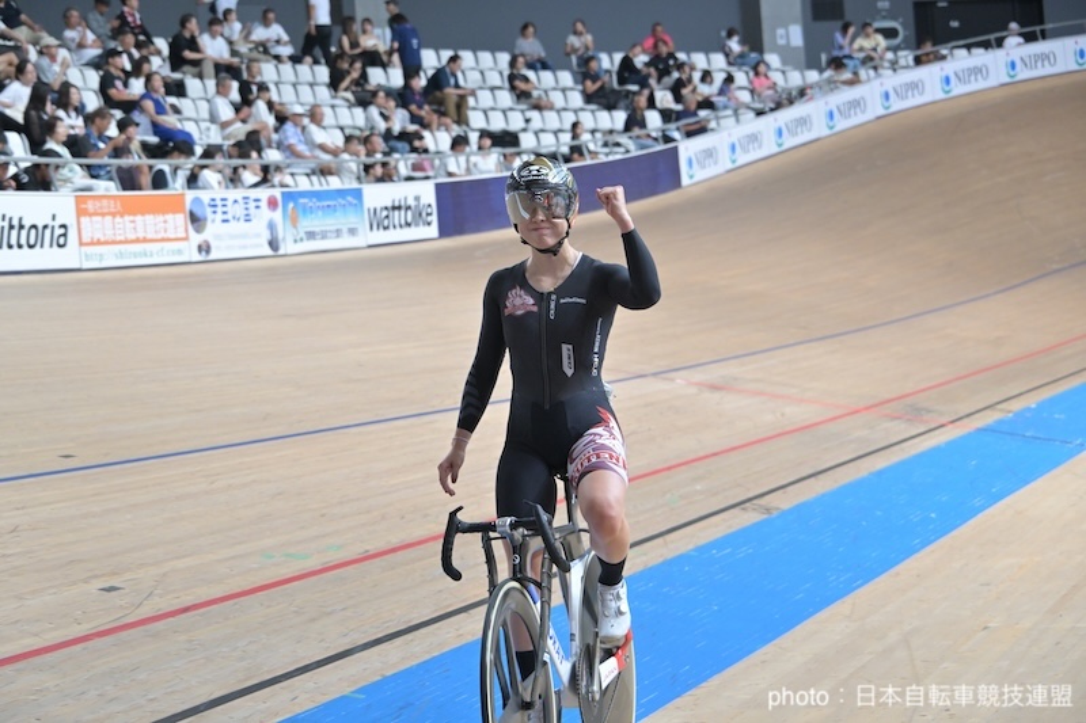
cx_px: 543
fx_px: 3167
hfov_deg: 19.5
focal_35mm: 105
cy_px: 362
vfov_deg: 13.0
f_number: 7.1
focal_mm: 105
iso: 3600
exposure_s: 1/400
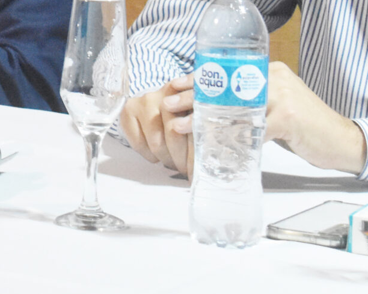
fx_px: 3527
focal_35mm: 324
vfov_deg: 4.7
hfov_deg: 5.8
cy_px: -199
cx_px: -371
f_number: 5.6
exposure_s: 1/60
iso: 3600
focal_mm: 55
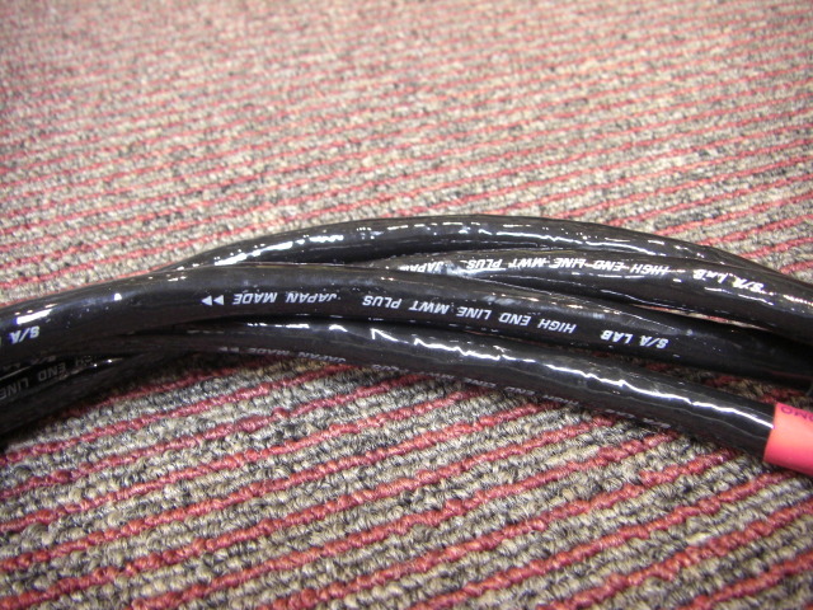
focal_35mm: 38
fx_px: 892
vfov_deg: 37.7
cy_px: 305
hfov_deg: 49.0
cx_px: 406
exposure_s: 1/4
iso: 200
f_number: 3.4
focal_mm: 6.3
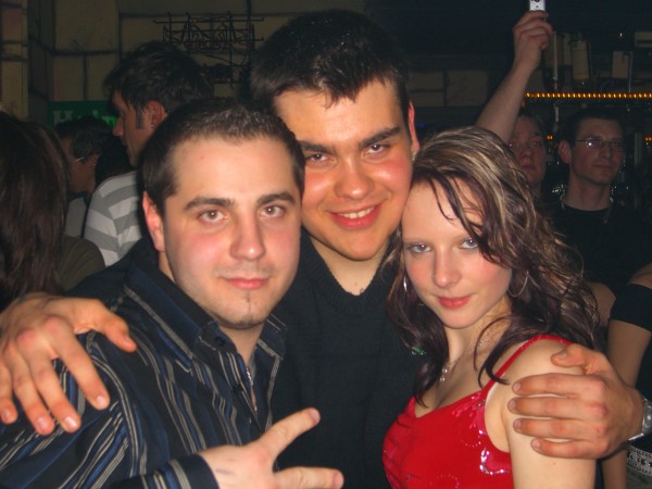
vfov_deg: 25.7
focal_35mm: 57
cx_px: 326
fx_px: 1074
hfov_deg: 33.8
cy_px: 244
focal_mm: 11.8
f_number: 3.6
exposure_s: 1/60
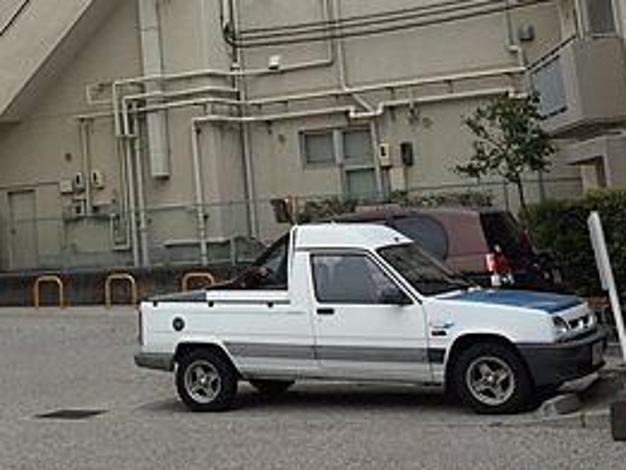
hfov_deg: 26.6
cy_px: 0
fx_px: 1285
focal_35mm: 71
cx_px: 77
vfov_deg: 20.1
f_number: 2.2
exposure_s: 1/1412
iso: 32
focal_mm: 4.15
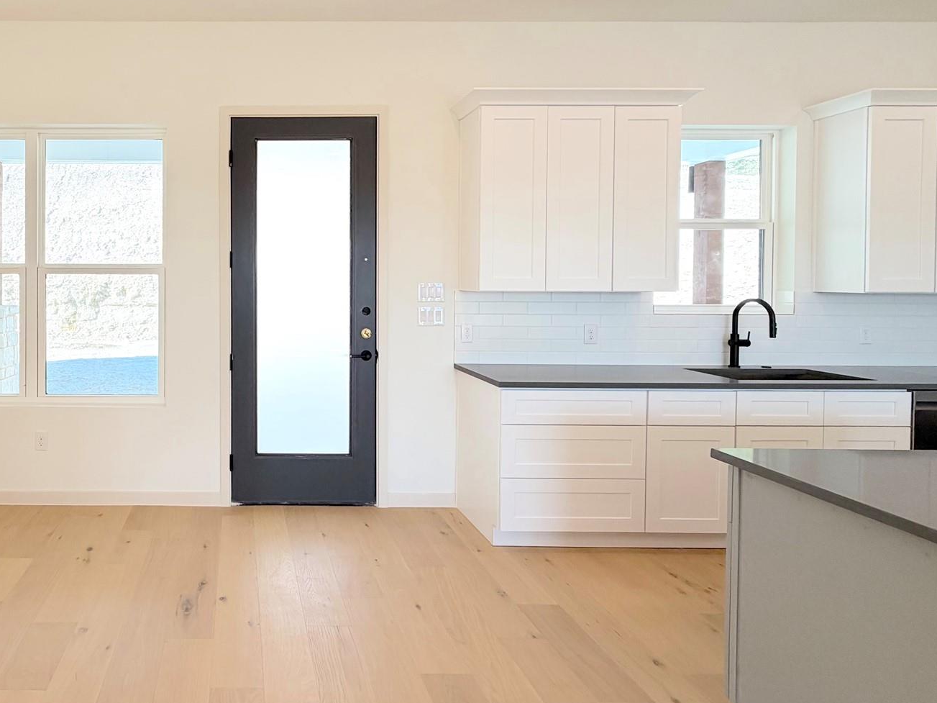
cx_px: 238
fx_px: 595
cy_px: 288
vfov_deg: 60.7
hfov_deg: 71.4
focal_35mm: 22
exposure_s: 1/137
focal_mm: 2.22
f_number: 2.2
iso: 40
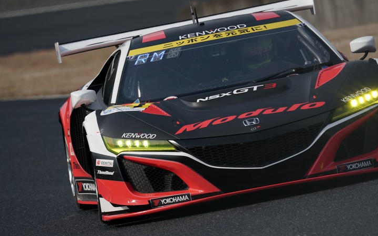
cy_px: 110
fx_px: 6325
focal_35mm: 614
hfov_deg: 3.4
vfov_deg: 2.1
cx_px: 189
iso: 200
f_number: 10
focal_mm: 600
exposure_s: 1/640
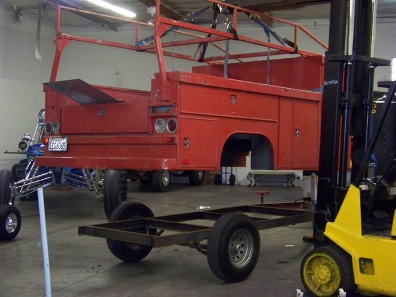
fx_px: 709
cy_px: 148
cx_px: 198
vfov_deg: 23.7
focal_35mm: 62
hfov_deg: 31.2
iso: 400
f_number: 3.2
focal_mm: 10.5
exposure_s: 1/30
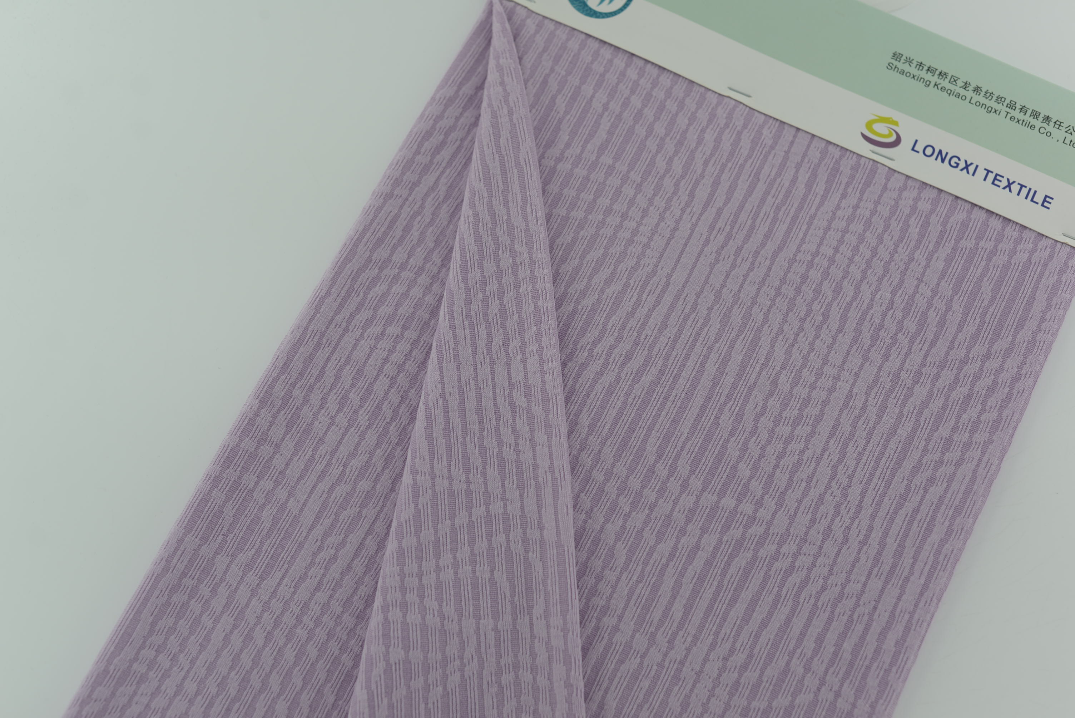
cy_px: 359
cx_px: 538
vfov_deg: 27.0
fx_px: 1494
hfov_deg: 39.6
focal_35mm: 50
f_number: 3.5
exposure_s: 1/250
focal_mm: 50
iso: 100
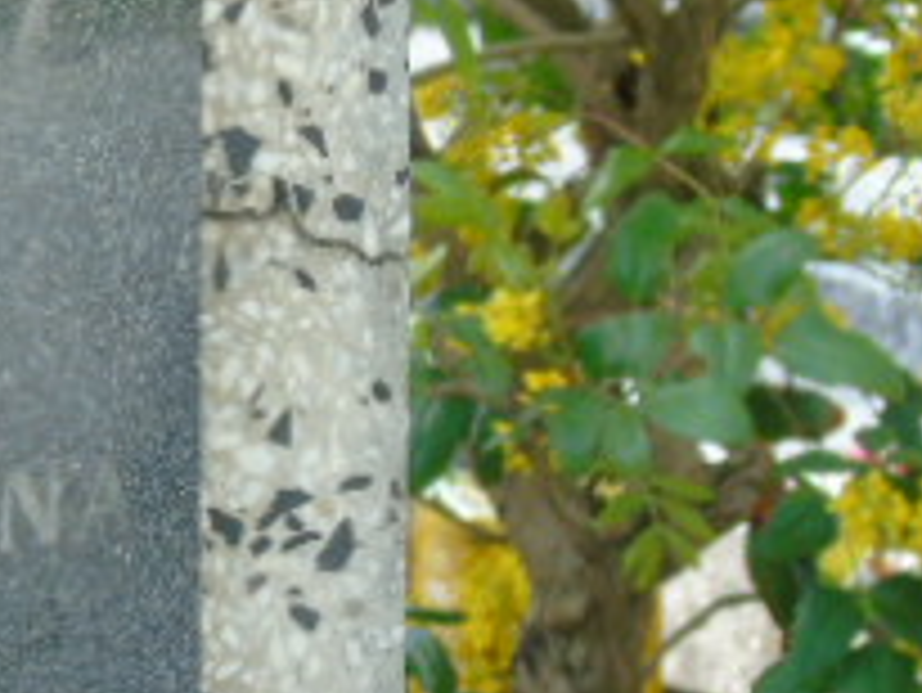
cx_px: -459
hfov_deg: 3.9
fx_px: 13485
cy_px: 162
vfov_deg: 2.9
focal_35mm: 506
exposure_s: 1/125
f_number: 4.9
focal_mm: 29
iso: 200
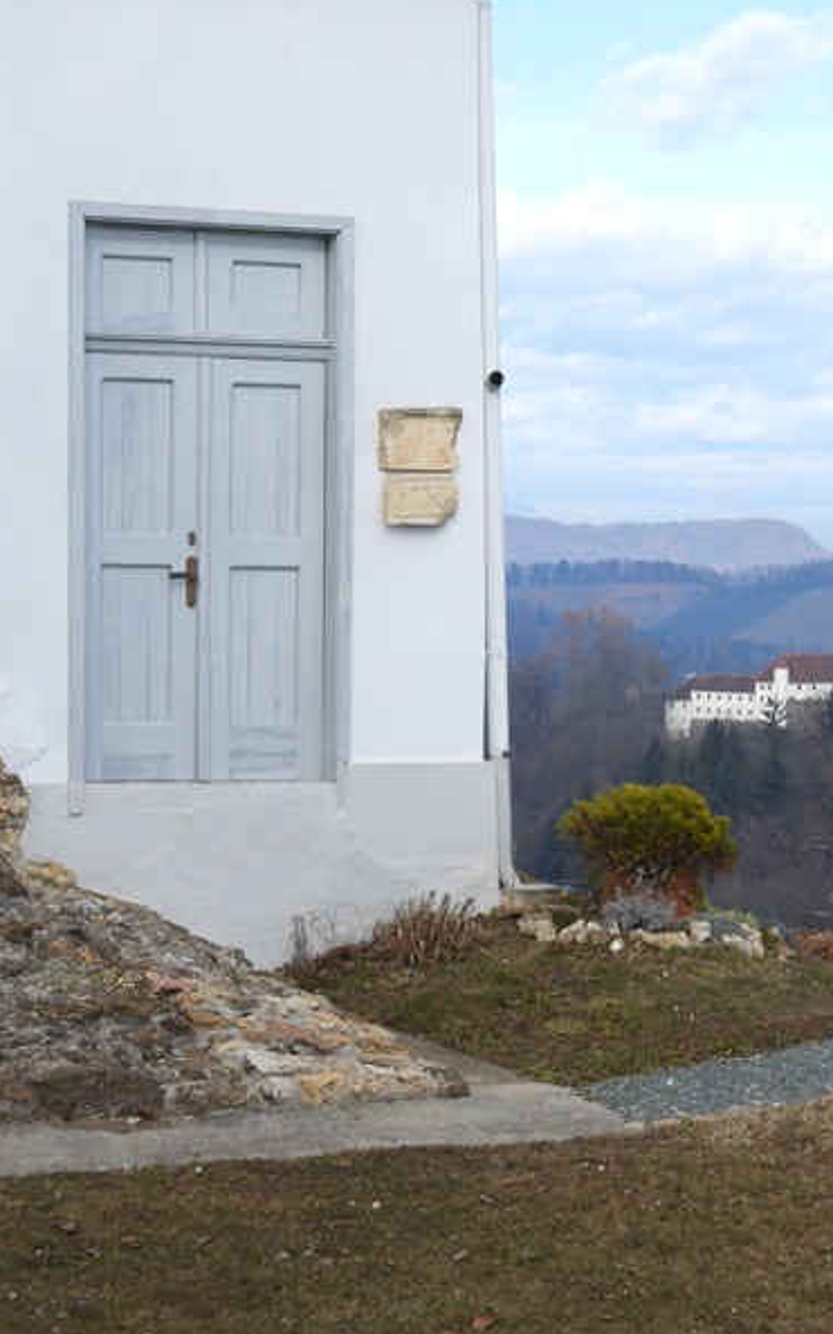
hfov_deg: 13.1
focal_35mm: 100
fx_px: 3634
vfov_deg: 20.8
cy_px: 663
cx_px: 373
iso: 100
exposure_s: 1/640
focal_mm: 12.5
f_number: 3.5
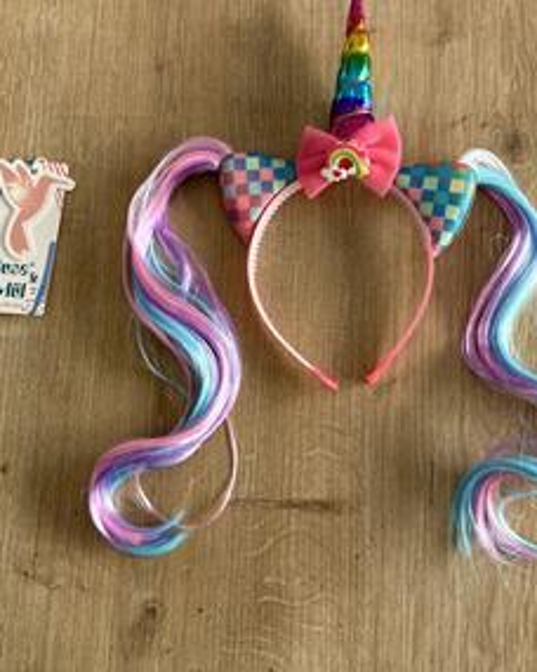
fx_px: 675
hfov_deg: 43.2
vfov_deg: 52.7
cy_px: 298
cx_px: 309
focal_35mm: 34
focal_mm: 6.86
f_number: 1.78
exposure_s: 1/135
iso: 64
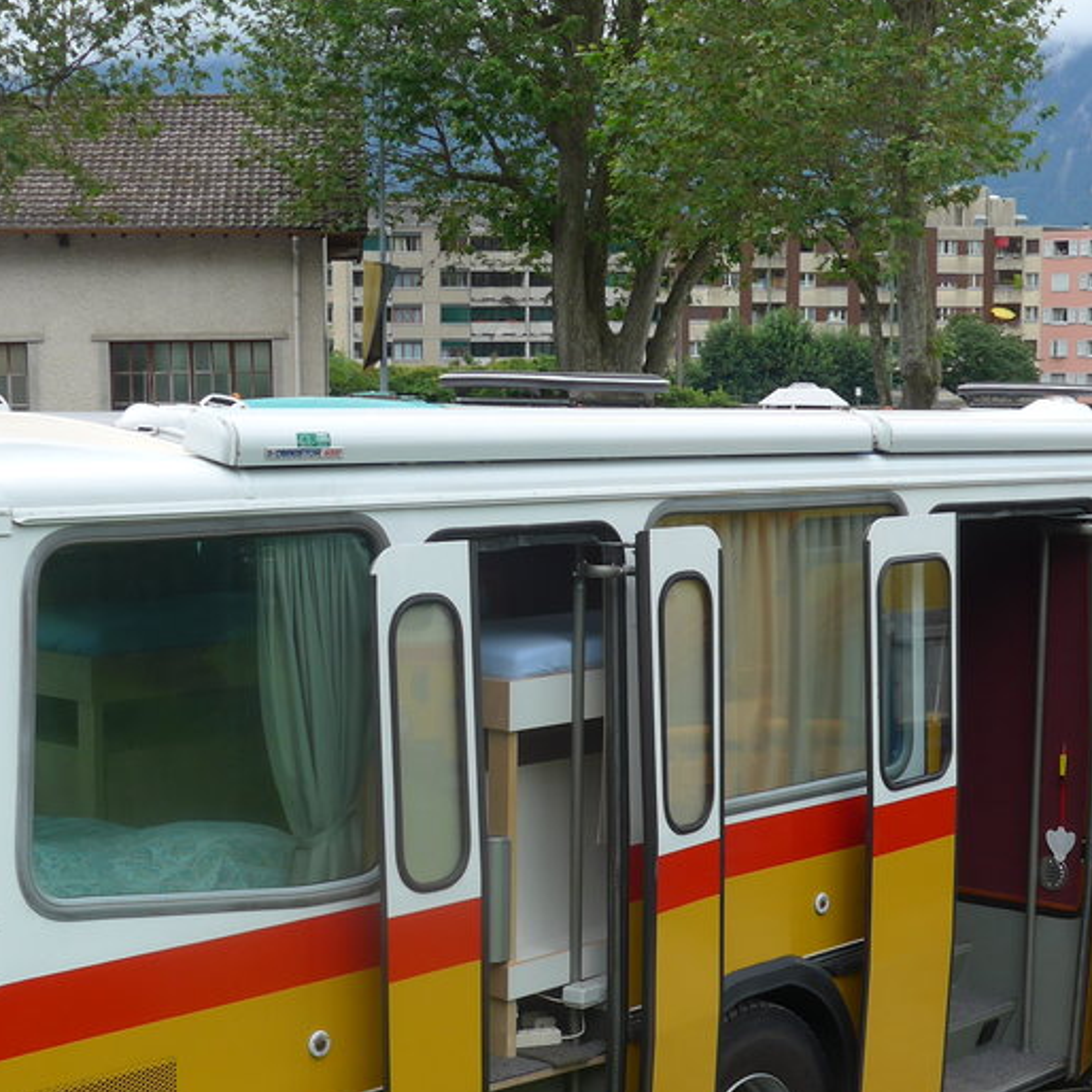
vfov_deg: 26.7
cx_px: 584
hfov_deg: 26.9
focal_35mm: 64
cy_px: 720
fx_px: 2284
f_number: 2.8
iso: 80
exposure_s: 1/320
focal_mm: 6.5
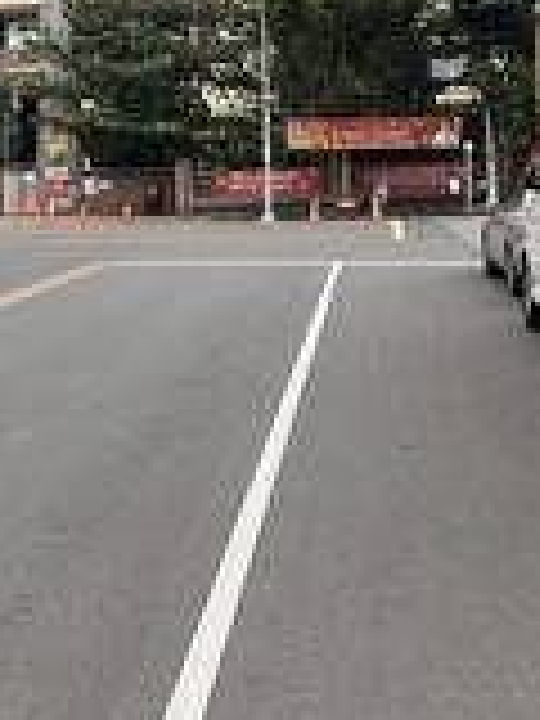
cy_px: 176
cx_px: 27
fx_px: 1310
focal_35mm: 63
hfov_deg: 22.6
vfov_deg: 30.2
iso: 20
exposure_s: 1/695
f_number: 1.8
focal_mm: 3.99
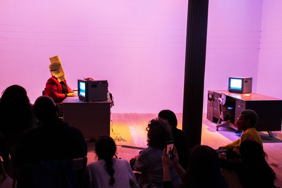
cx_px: 141
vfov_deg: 37.9
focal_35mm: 35
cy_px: 94
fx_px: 274
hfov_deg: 54.4
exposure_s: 1/80
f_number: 3.2
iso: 3200
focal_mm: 23
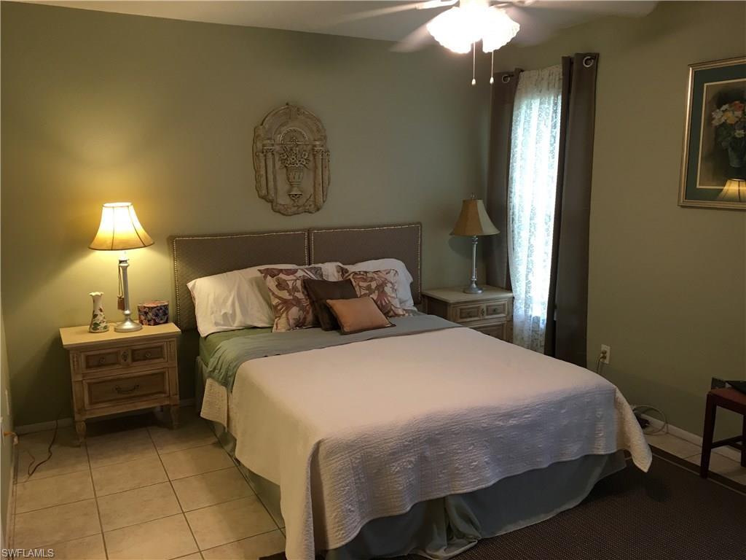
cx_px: 373
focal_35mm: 29
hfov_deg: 61.7
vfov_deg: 48.2
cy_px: 280
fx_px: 625
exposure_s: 1/30
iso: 80
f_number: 2.2
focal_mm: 4.15
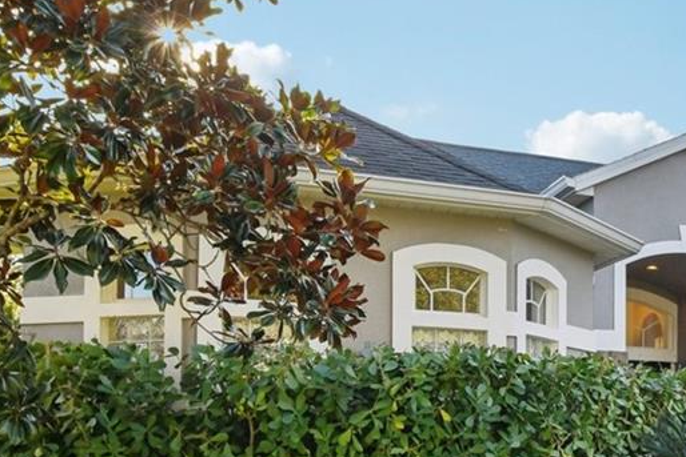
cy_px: 396
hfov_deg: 31.4
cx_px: 763
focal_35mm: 56
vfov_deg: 23.7
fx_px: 1067
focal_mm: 18
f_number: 8
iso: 400
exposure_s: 1/200
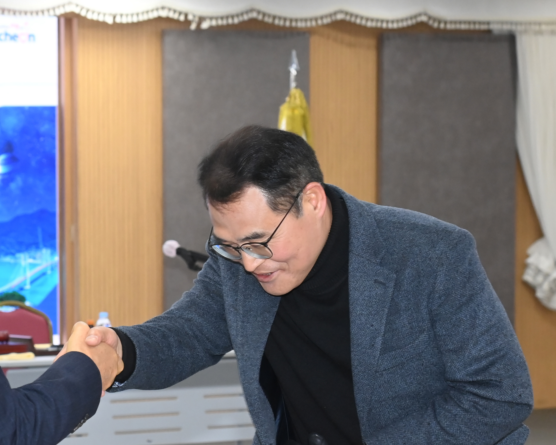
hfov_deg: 14.3
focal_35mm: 134
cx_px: 85
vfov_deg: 11.5
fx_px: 2205
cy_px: 318
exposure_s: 1/250
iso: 3200
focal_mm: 70
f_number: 6.3
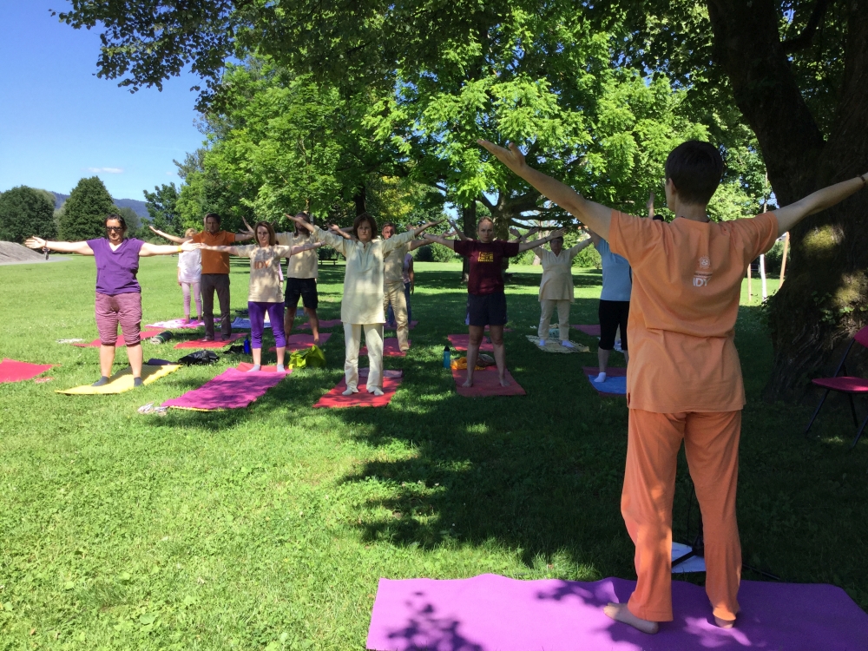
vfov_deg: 45.4
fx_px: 777
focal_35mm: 31
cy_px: 326
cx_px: 434
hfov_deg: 58.4
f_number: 2.4
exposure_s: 1/547
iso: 25
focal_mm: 3.3
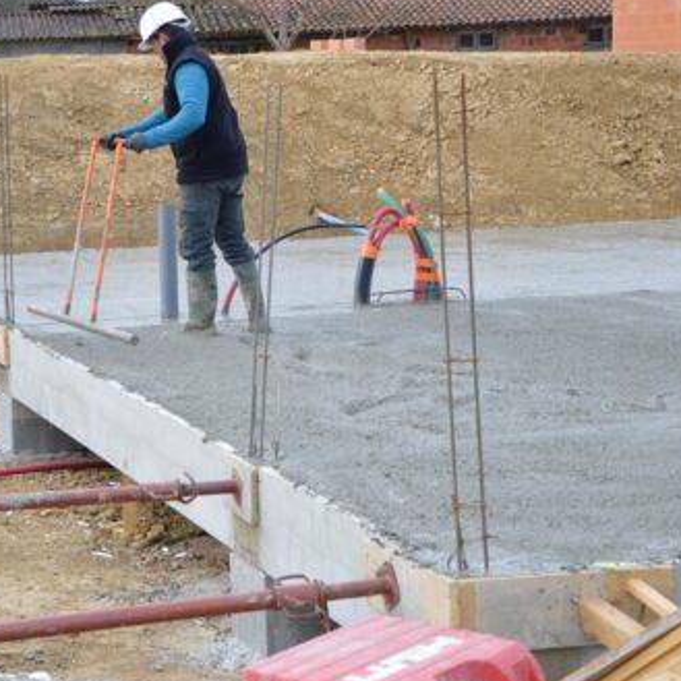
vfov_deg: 18.5
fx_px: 2092
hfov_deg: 18.1
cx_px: 37
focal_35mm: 94
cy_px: 307
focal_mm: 38
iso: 180
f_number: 5.6
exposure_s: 1/125
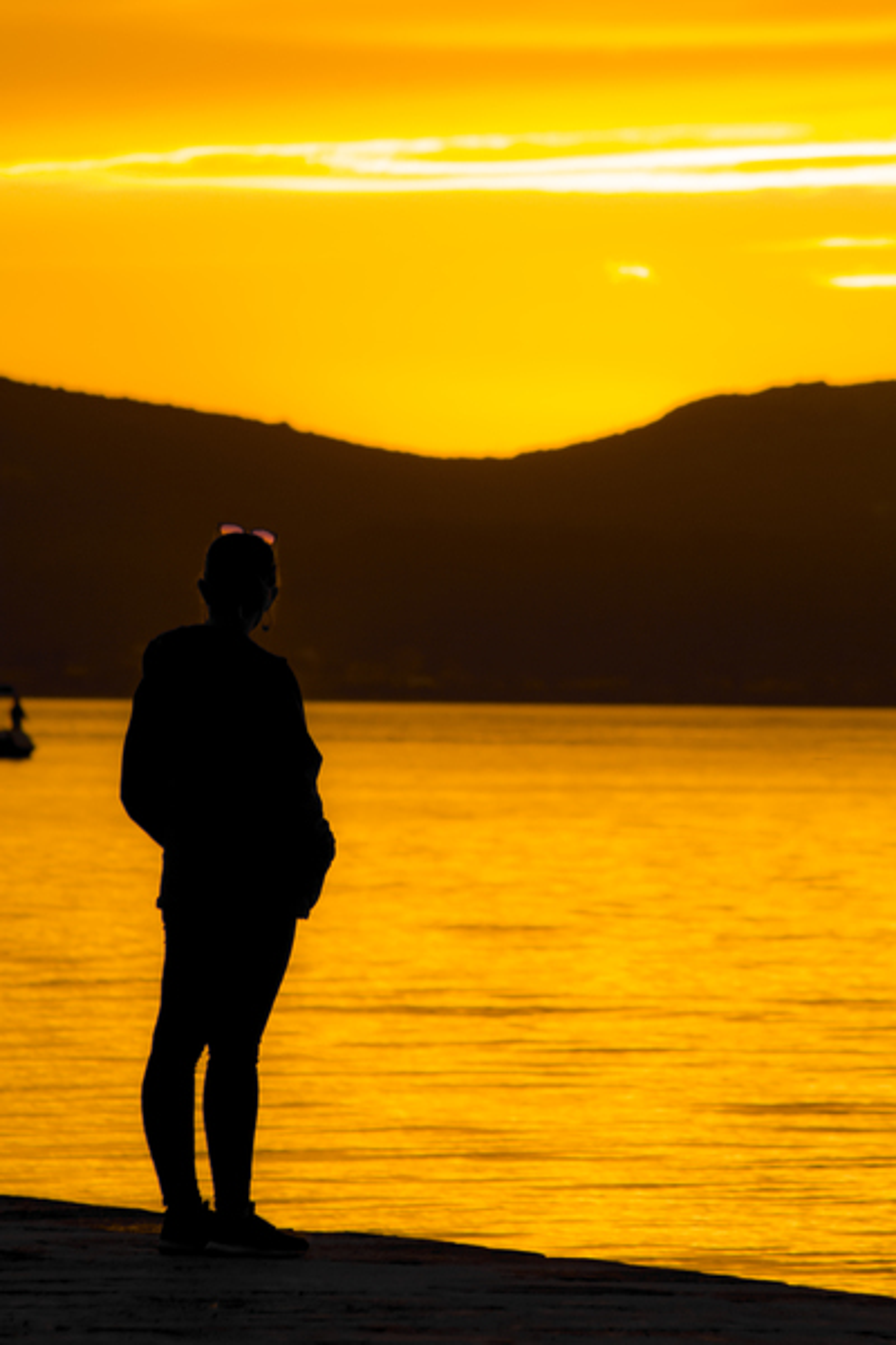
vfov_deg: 6.5
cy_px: 672
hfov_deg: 4.4
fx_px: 11759
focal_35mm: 315
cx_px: 448
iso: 200
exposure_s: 1/125
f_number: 10
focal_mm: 210
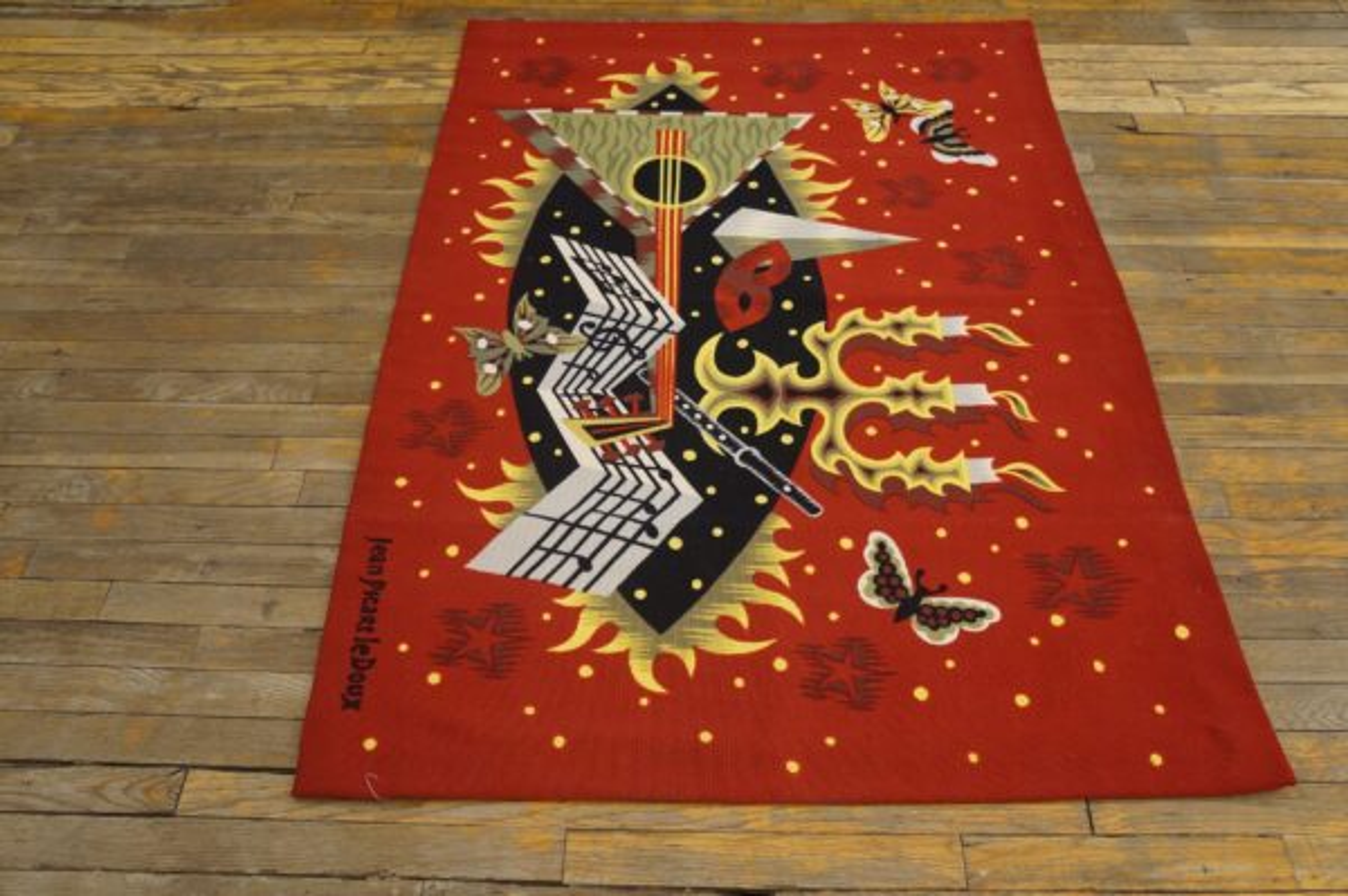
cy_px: 448
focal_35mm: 30
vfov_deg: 43.5
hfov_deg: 62.0
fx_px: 1122
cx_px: 674
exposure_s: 1/60
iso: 800
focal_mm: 20
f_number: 4
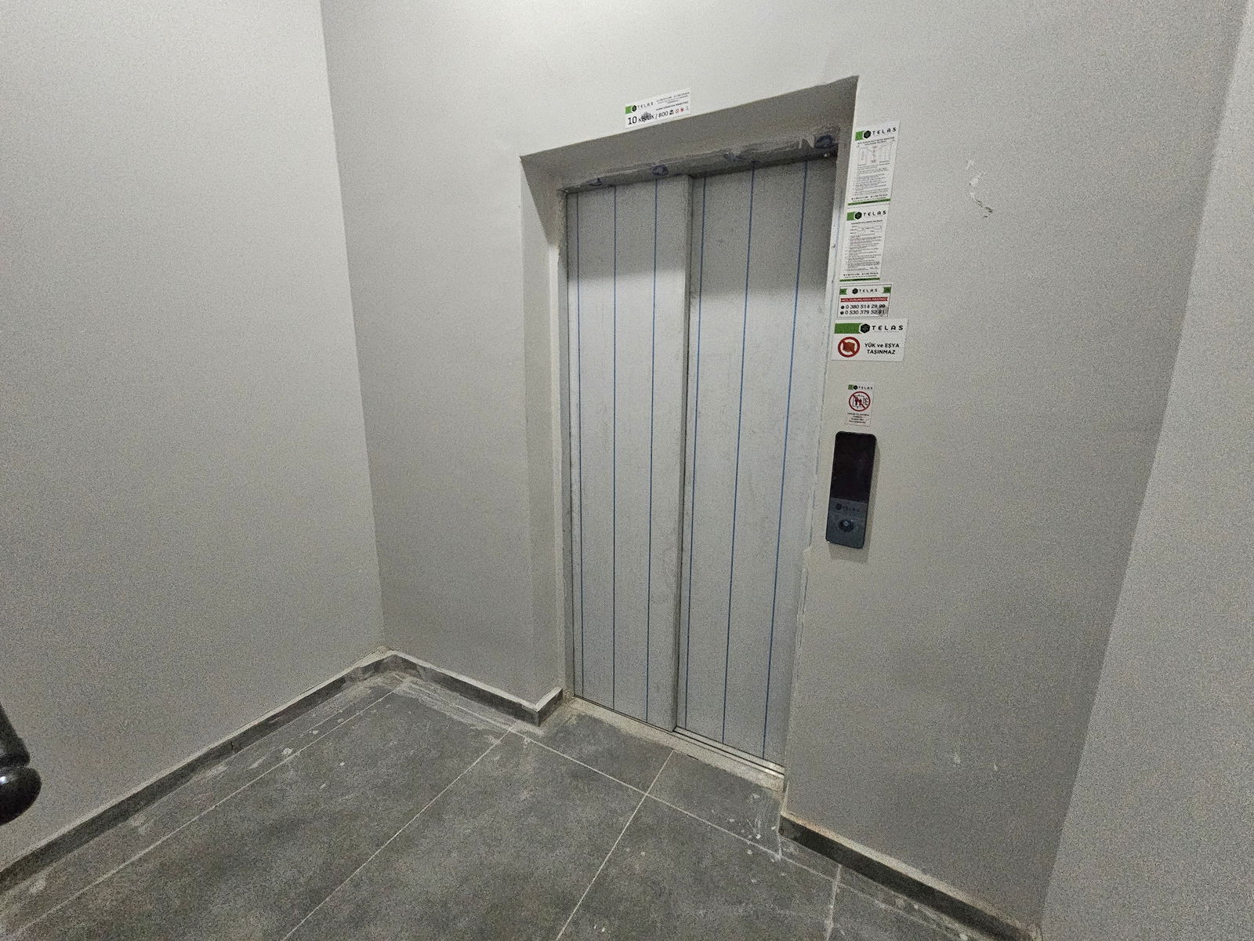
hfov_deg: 106.2
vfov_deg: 89.9
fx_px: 471
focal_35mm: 13
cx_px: 627
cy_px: 470
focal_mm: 2.2
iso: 800
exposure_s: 1/25.1
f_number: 2.2
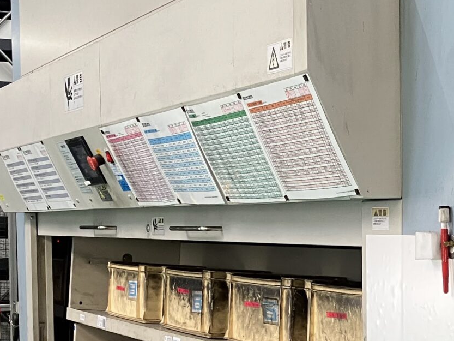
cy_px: 318
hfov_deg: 22.1
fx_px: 1128
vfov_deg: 16.9
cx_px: 424
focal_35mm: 86
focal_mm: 3.99
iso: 64
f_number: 1.8
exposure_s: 1/60
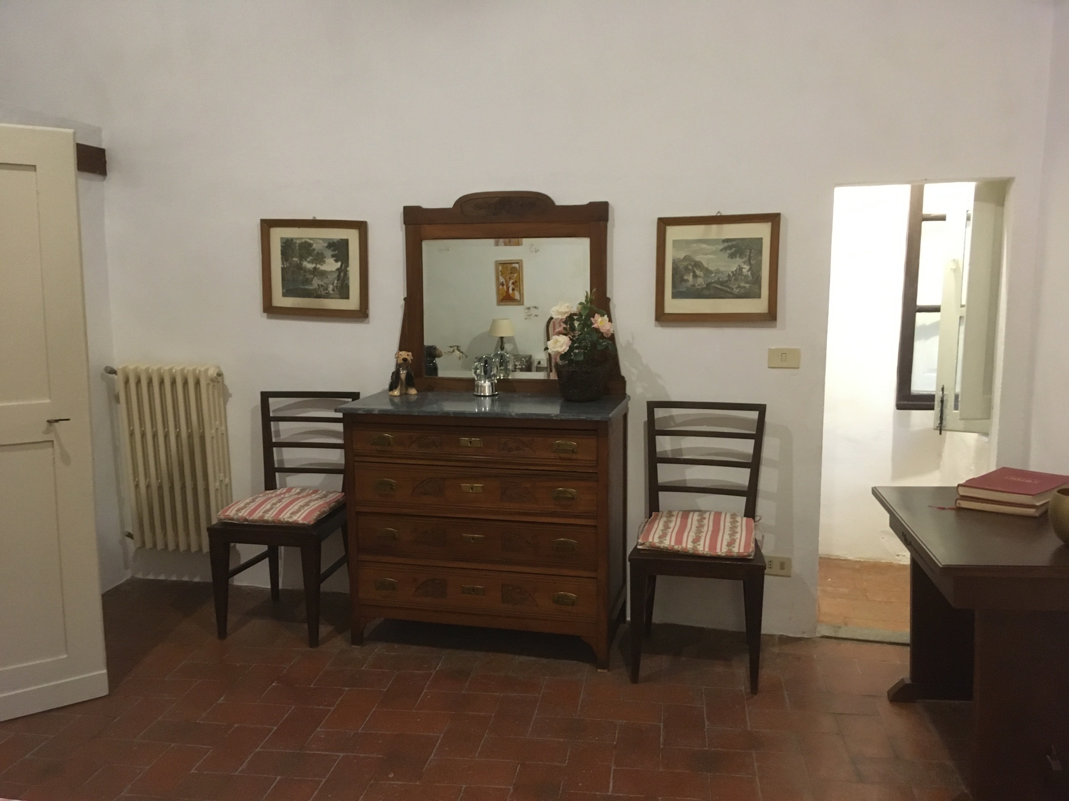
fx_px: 896
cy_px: 400
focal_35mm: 29
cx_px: 534
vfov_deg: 48.2
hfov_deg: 61.7
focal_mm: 4.15
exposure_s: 1/17
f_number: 2.2
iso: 250
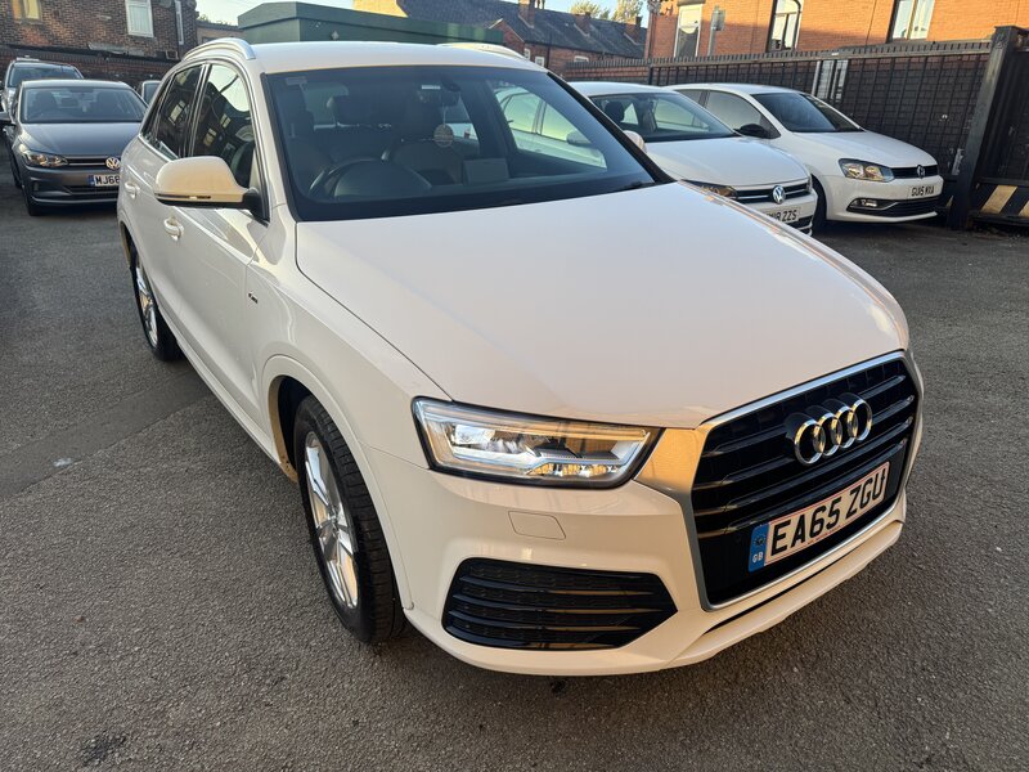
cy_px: 386
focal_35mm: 24
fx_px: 713
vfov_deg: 56.8
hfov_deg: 71.6
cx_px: 514
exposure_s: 1/715
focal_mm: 6.76
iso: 80
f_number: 1.78
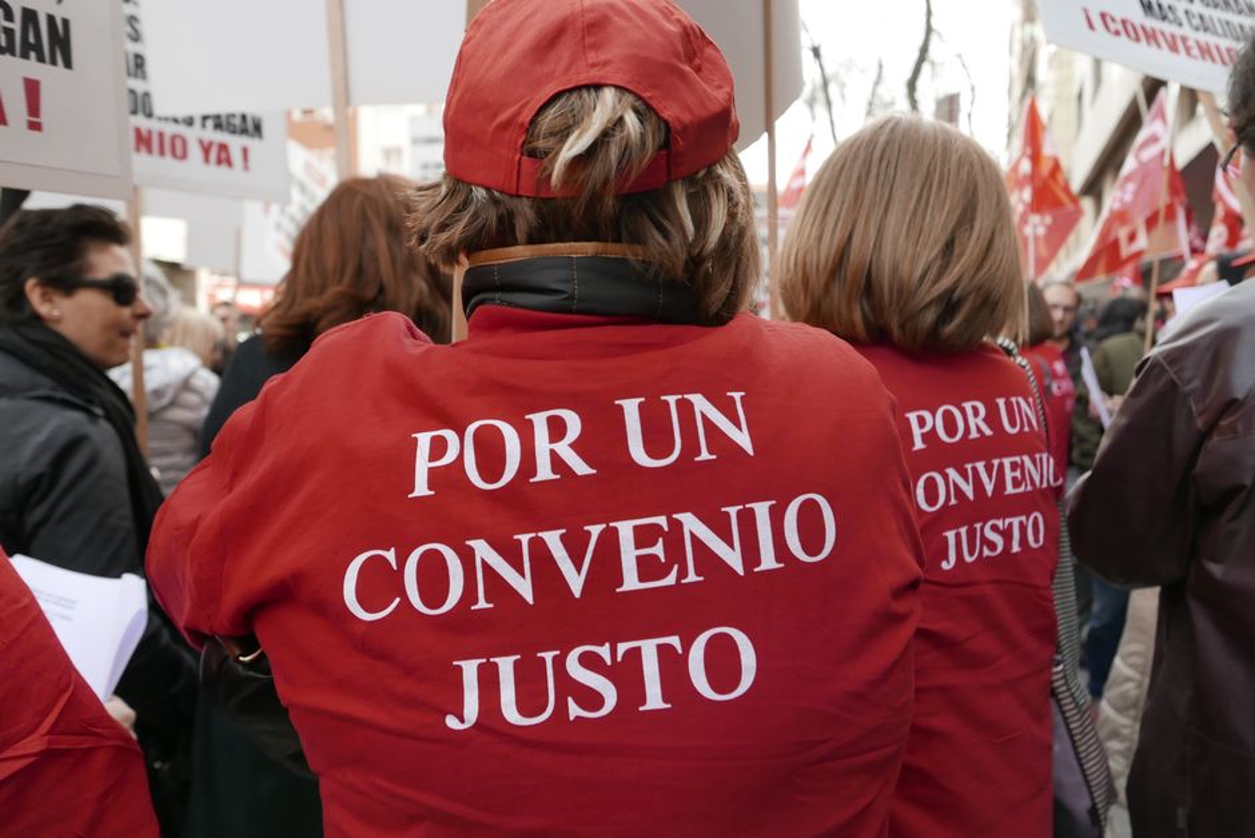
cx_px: 628
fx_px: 942
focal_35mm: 27
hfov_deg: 67.3
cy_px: 419
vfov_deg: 48.0
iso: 250
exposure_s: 1/500
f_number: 2
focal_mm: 12.1
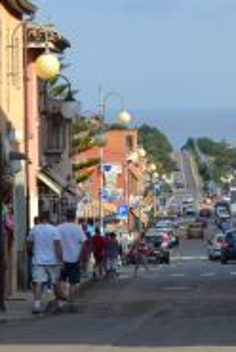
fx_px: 1961
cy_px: 105
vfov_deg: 10.2
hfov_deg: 6.9
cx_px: 166
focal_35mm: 200
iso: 100
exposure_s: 1/200
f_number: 7.1
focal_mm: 55
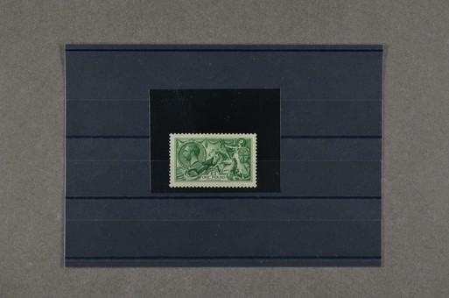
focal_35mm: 60
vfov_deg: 22.5
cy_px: 149
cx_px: 224
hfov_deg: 33.5
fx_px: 747
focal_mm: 40
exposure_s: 1/100
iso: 100
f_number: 4.5
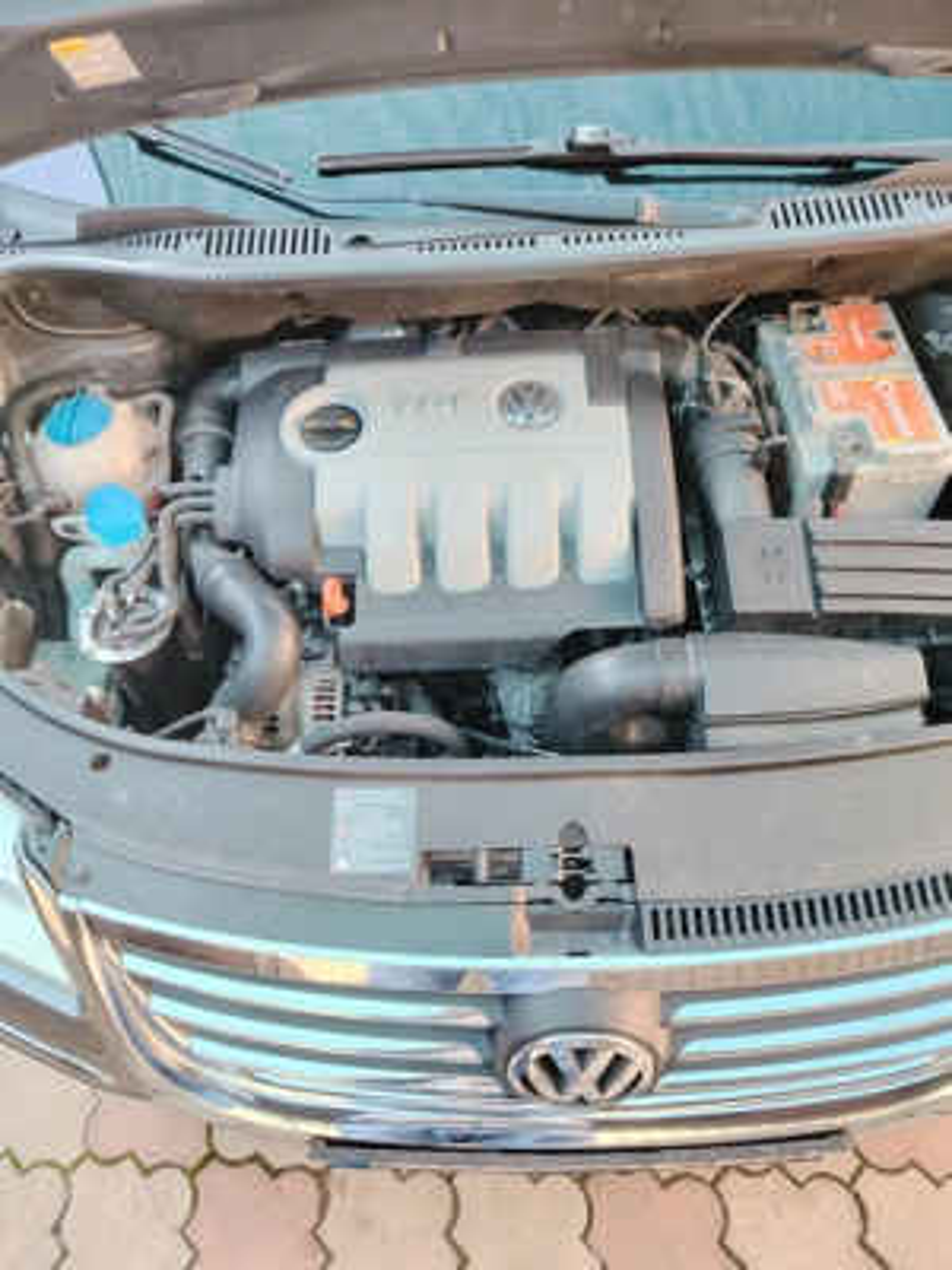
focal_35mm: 24
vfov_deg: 71.6
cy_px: 635
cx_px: 476
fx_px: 880
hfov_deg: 56.8
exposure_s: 1/33.3
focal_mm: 5.25
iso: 252
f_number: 1.75
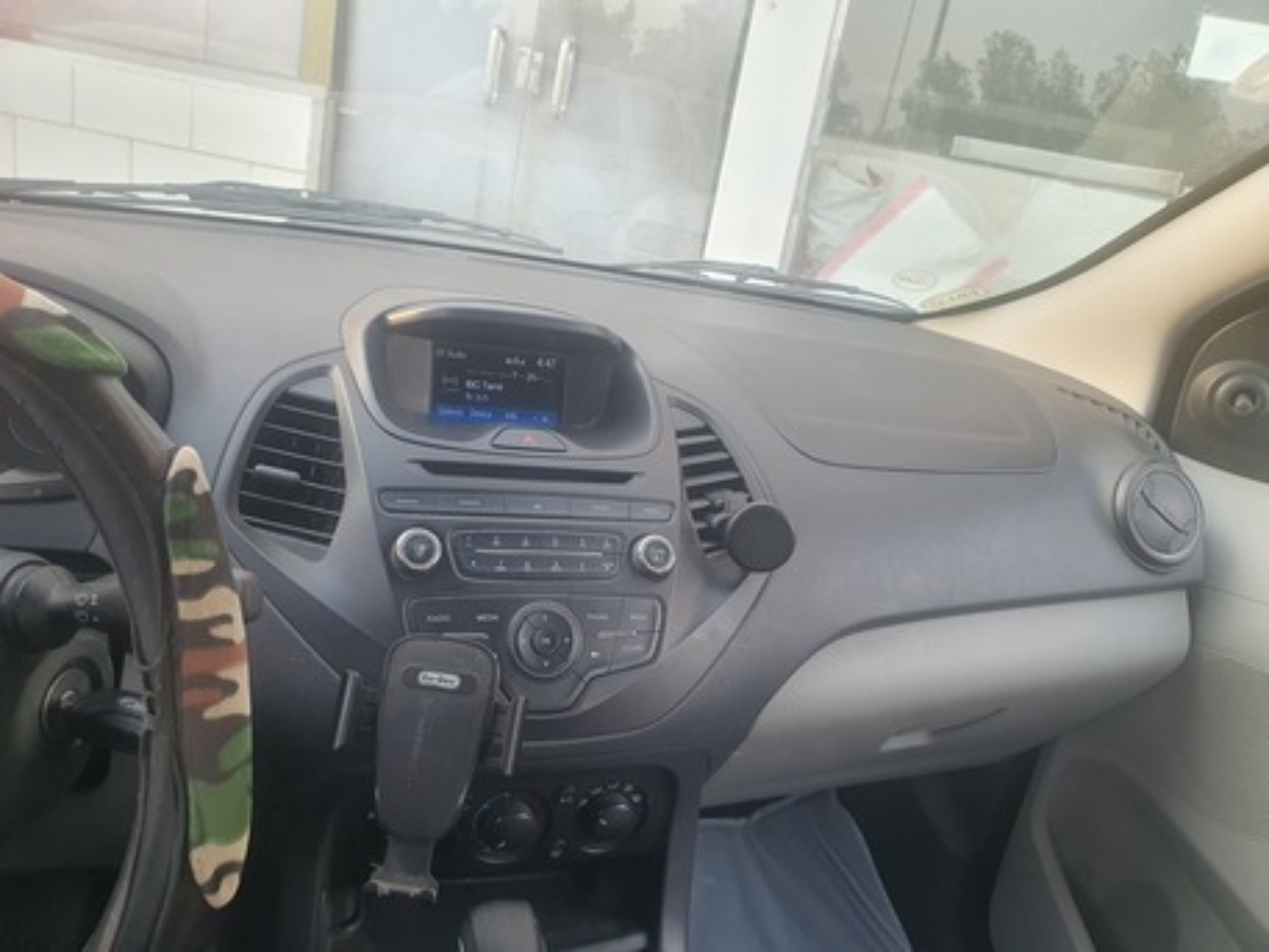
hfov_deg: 67.3
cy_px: 476
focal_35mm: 26
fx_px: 953
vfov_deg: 53.1
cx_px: 634
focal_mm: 4.32
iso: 125
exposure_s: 1/120
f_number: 2.4
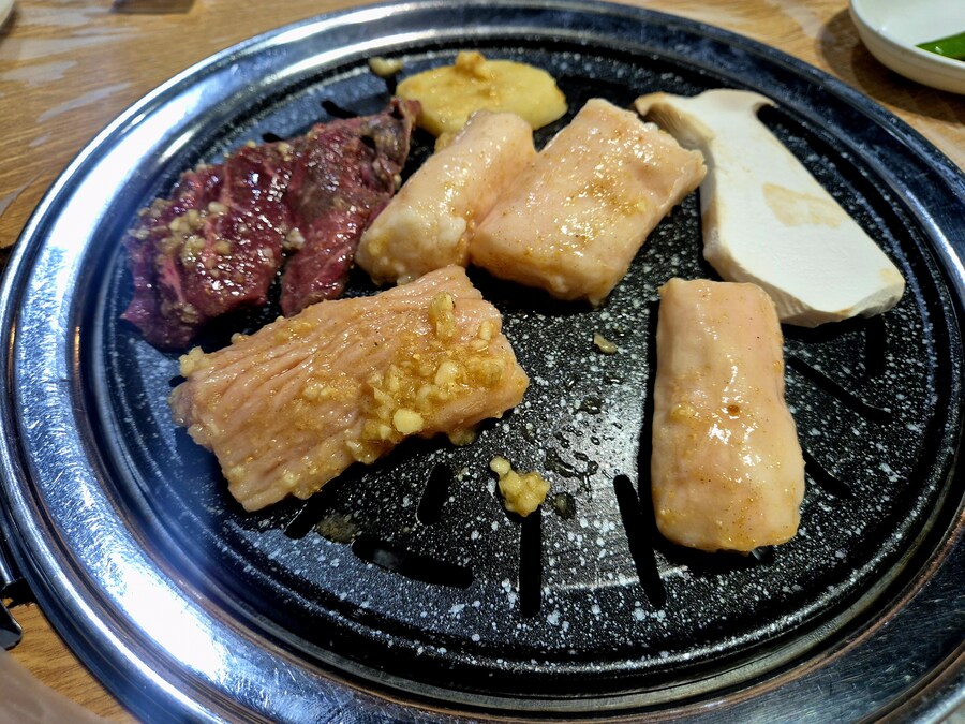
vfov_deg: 58.9
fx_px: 641
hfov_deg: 73.9
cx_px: 482
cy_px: 362
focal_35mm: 23
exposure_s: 1/60.2
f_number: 1.8
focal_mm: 5.4
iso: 320
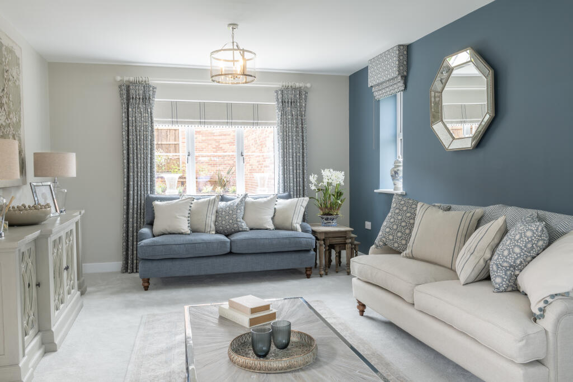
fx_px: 462
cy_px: 191
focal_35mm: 29
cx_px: 286
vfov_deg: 45.0
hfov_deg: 63.7
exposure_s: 1/2
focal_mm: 29
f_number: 16
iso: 100
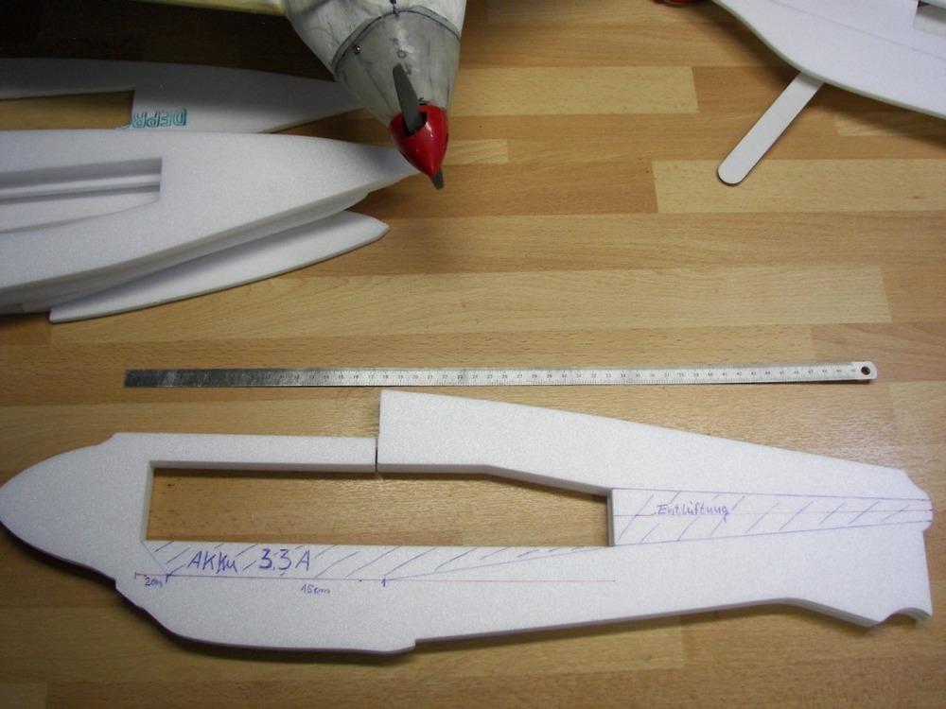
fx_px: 984
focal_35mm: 36
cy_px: 354
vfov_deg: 39.7
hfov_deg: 51.4
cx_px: 473
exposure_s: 1/40
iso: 100
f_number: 2.8
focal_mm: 6
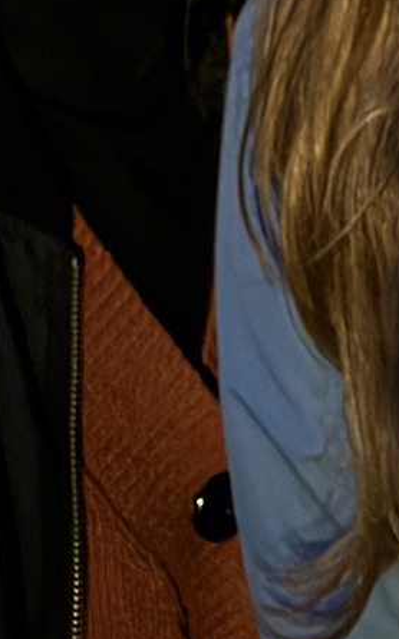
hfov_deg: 10.6
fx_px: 2036
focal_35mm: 117
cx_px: 673
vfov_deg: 14.7
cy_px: -630
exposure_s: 1/9
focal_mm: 6.76
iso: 2000
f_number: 1.78
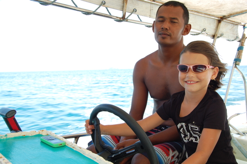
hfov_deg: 46.4
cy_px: 82
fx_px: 288
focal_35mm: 42
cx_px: 124
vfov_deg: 31.9
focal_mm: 28
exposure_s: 1/160
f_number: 6.3
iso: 200
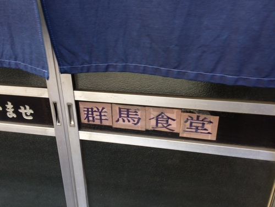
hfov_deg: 61.7
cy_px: 104
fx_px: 230
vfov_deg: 48.2
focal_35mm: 29
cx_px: 138
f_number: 2.2
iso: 32
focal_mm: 4.15
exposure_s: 1/60
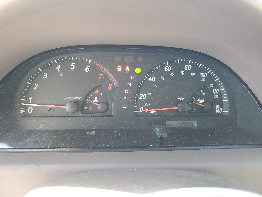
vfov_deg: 53.1
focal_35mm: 26
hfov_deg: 67.3
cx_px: 131
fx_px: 197
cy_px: 98
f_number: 1.5
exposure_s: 1/60.2
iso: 87
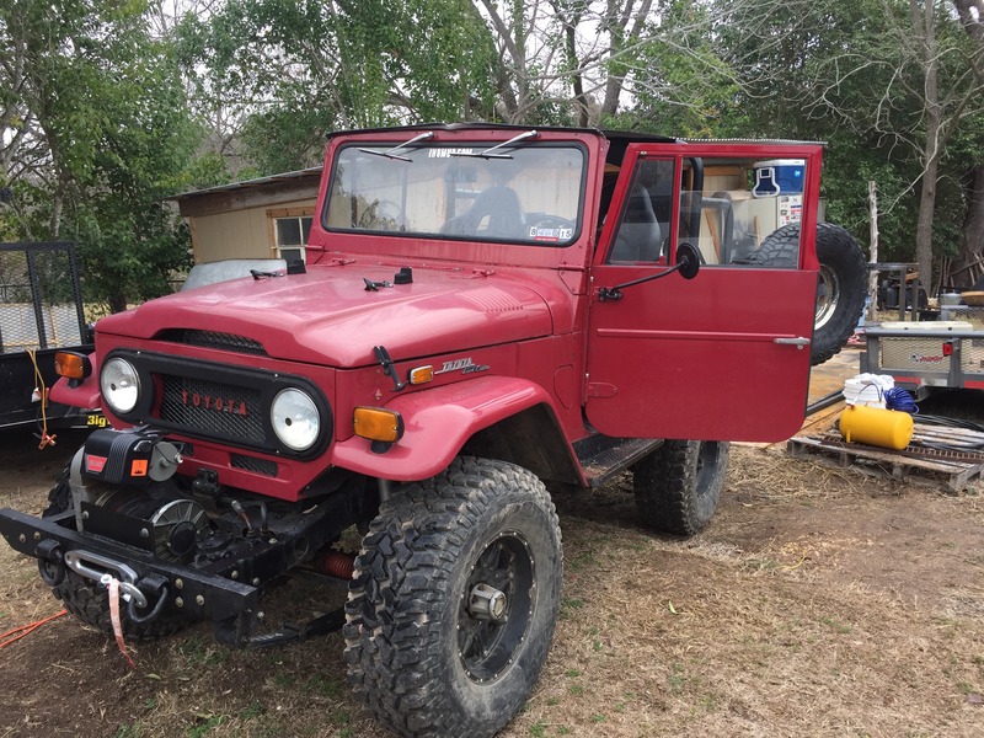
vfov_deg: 48.2
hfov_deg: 61.7
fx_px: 824
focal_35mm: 29
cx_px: 492
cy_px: 369
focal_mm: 4.15
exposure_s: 1/222
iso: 32
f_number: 2.2
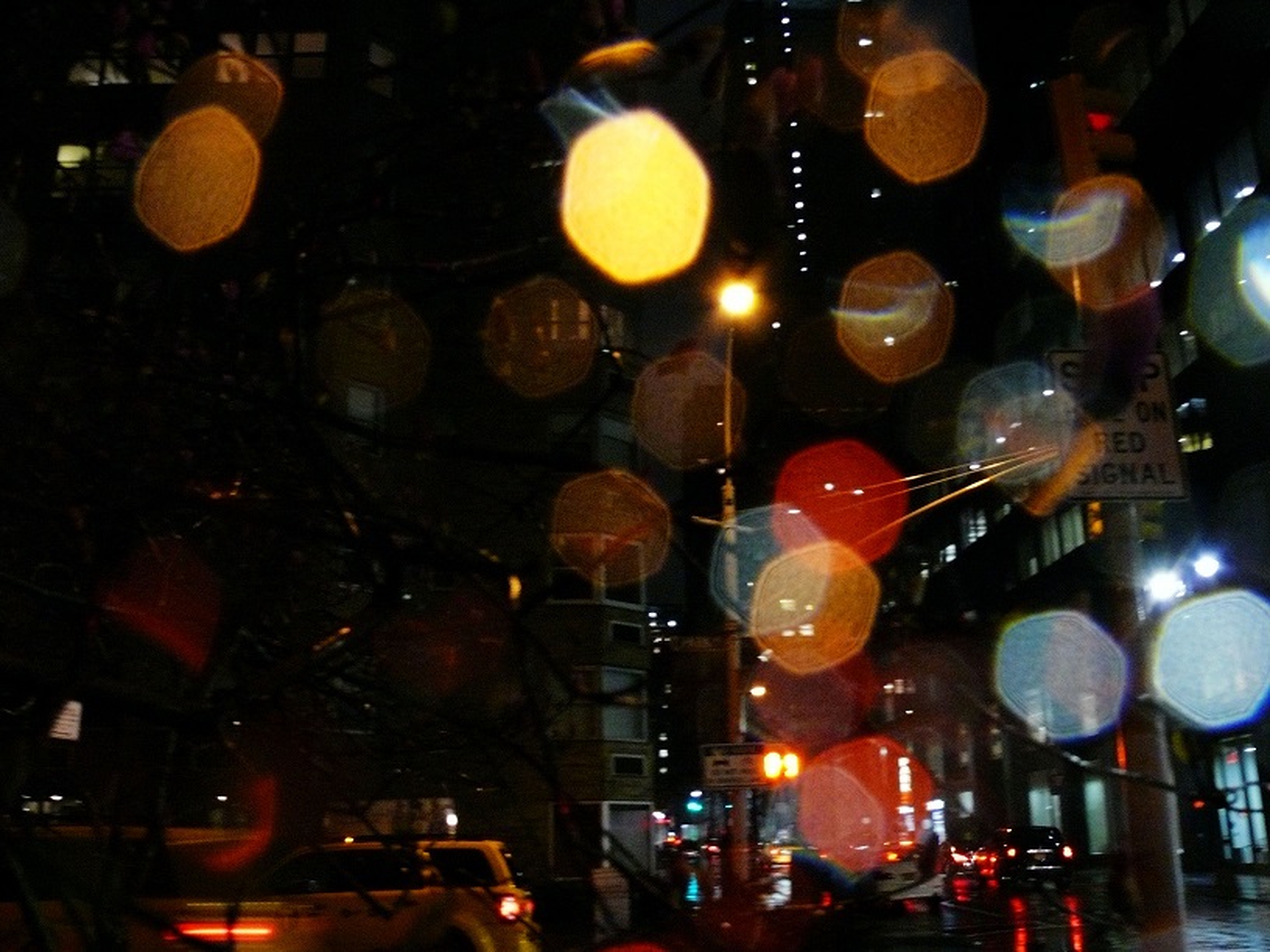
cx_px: 635
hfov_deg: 52.6
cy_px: 476
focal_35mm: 35
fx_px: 1284
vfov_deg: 40.7
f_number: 3.6
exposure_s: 1/10
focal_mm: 7.4
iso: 400
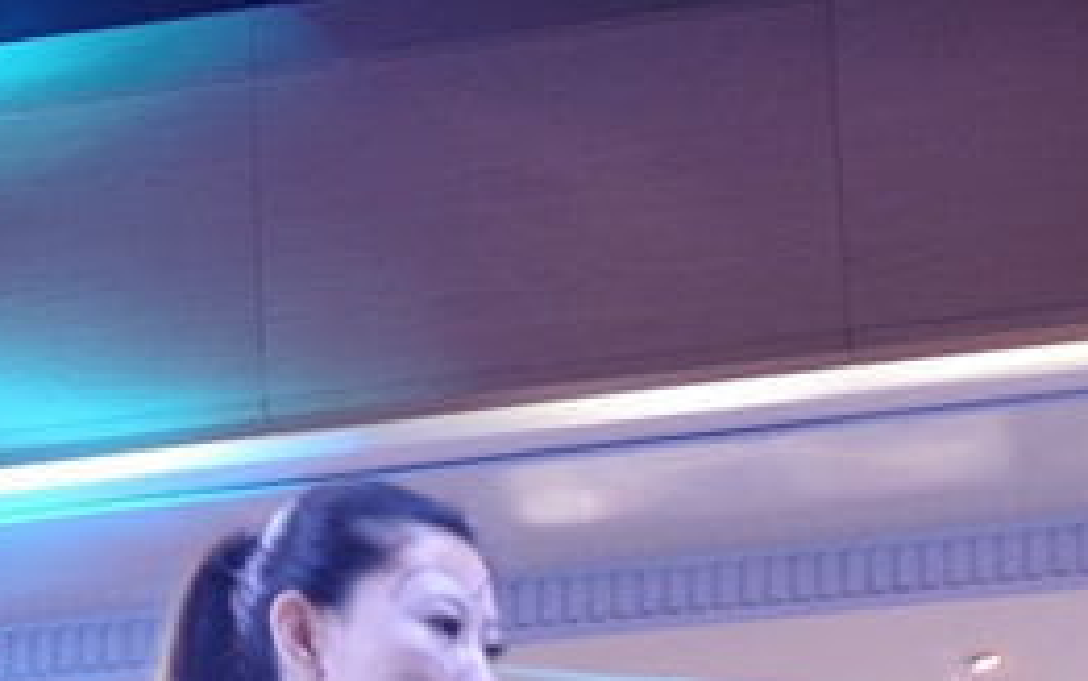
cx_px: 525
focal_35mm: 105
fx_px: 3115
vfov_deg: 11.4
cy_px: 1296
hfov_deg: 19.8
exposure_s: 1/80
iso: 500
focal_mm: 30
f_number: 3.8
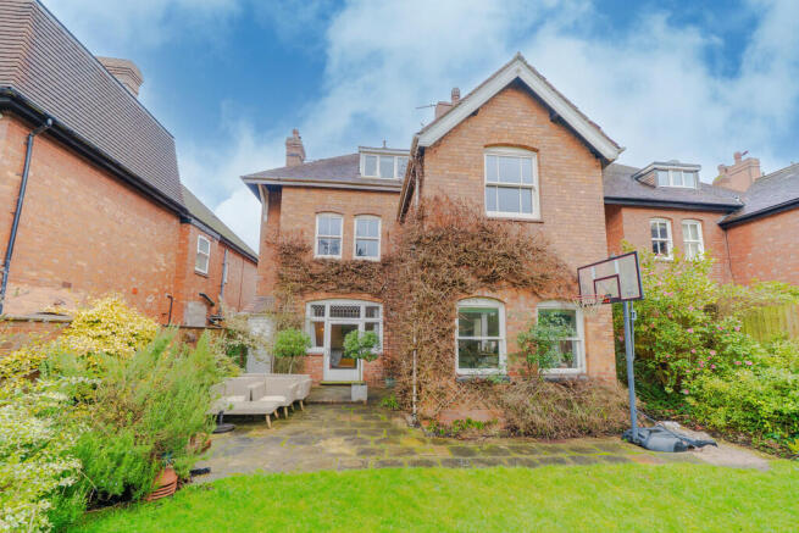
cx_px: 400
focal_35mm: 12
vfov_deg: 90.0
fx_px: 266
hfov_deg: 112.6
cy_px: 266
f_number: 5.6
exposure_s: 1/60
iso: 100
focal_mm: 12
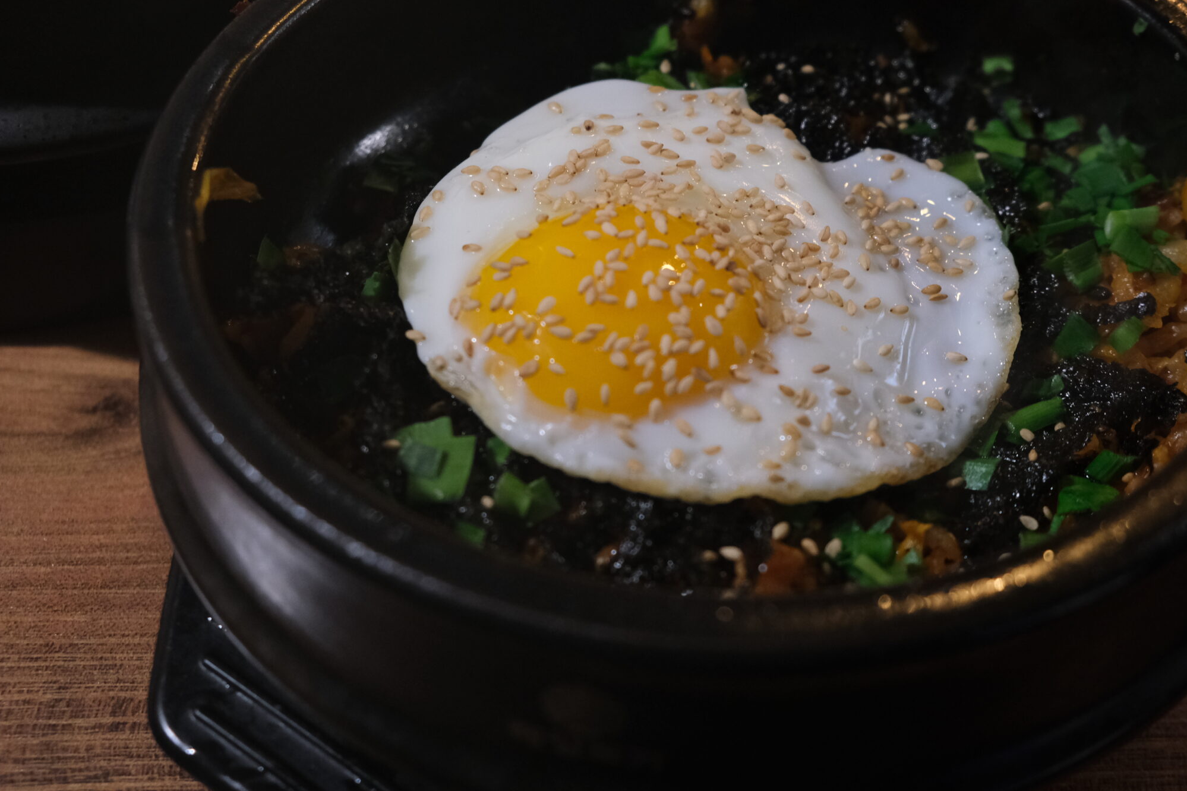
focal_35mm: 41
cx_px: 727
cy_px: 320
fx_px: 1352
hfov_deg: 47.1
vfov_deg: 32.5
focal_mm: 21.4
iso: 2500
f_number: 4
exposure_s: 1/30
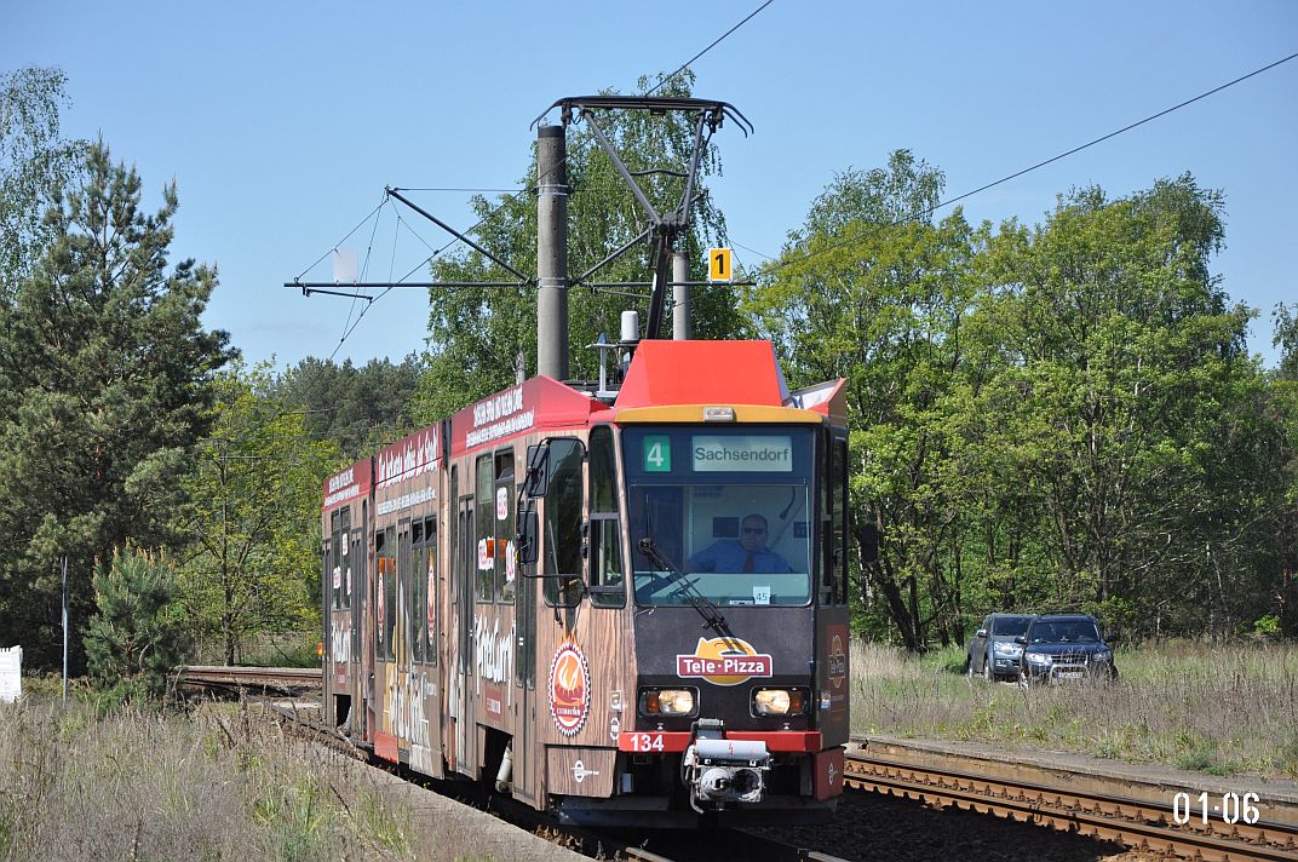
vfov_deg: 11.4
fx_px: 4321
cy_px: 431
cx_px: 649
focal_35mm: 120
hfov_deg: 17.1
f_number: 5.3
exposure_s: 1/1250
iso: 400
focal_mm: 80
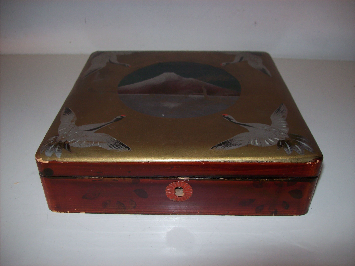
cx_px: 178
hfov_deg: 51.4
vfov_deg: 39.6
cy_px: 133
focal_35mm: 36
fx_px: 369
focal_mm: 6
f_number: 2.7
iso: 80
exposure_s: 1/64
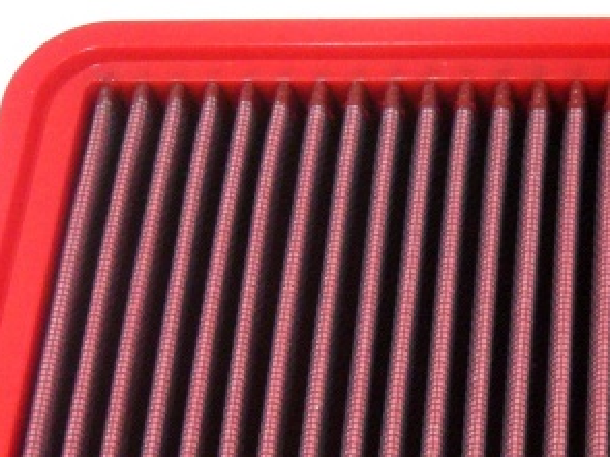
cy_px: 345
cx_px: 616
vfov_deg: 15.5
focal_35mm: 95
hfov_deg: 20.0
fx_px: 1673
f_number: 2.8
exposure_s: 1/61.1
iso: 261
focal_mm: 5.7
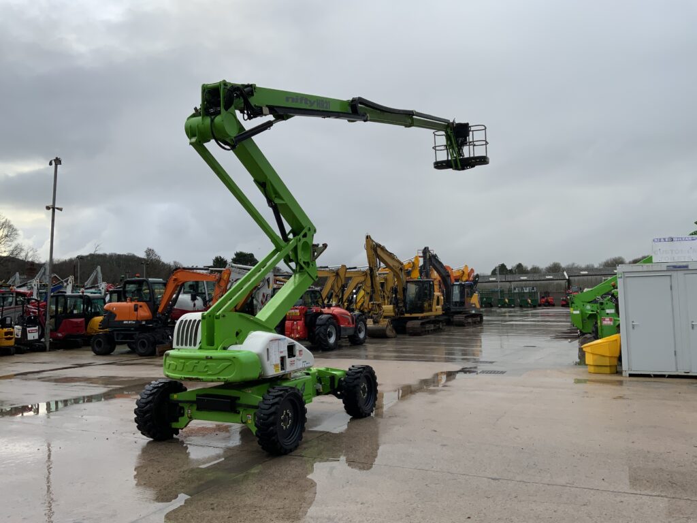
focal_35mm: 29
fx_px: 584
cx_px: 348
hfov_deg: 61.7
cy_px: 262
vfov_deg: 48.2
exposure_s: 1/509
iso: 16
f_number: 1.8
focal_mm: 3
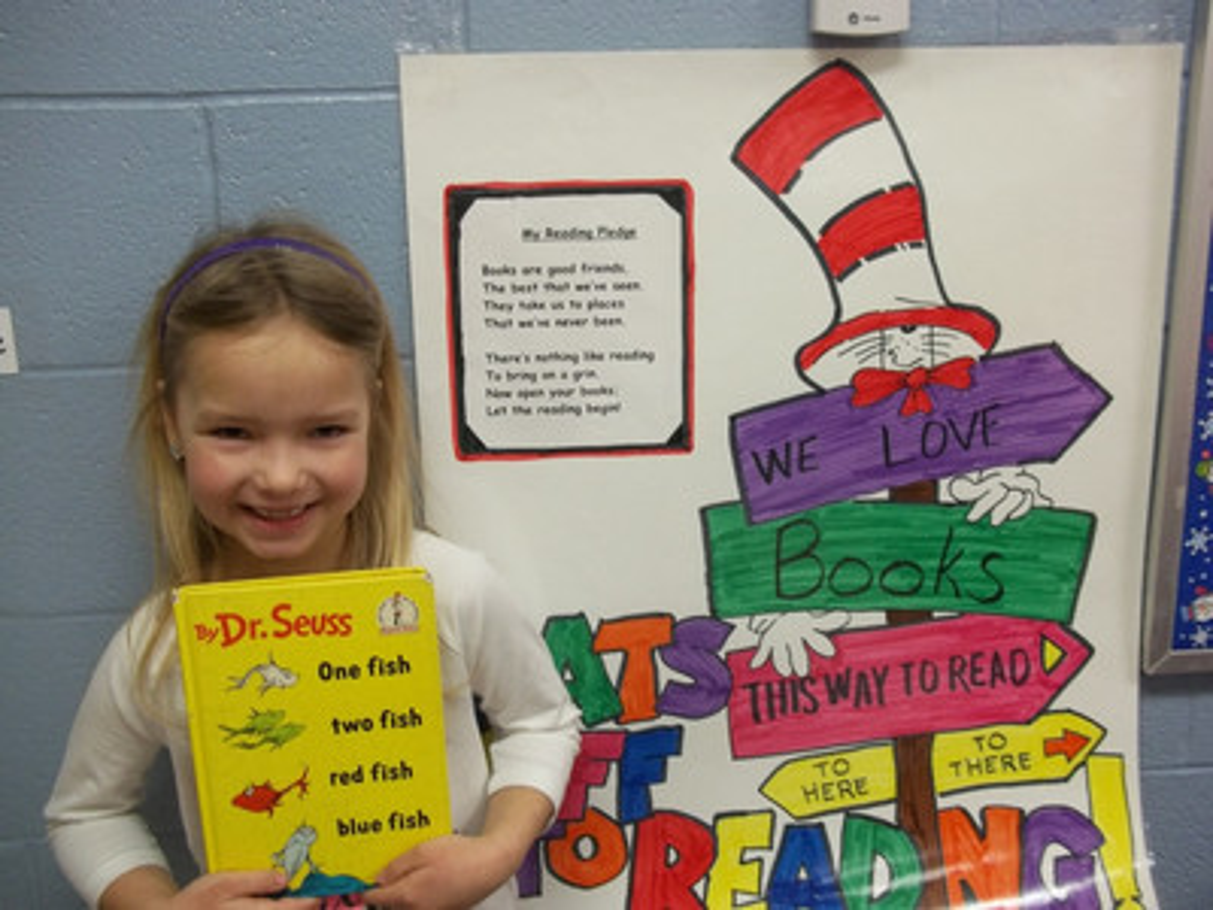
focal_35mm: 36
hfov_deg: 51.4
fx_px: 1261
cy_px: 455
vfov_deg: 39.7
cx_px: 606
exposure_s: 1/20
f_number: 3.1
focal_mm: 6.5
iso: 160
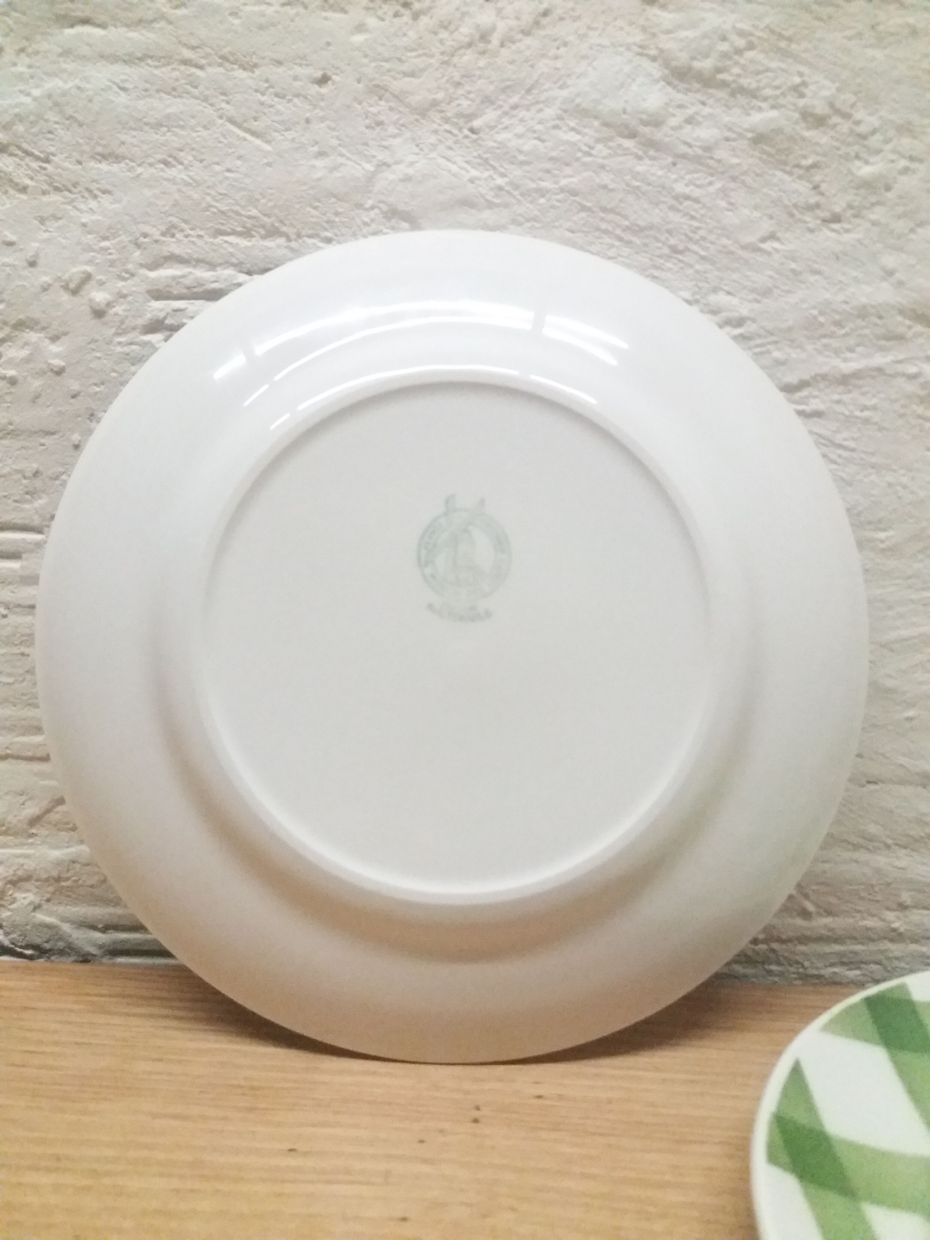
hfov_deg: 49.7
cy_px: 620
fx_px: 1003
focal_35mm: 28
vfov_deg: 63.4
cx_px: 465
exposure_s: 1/637
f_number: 1.9
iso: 800
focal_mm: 3.7
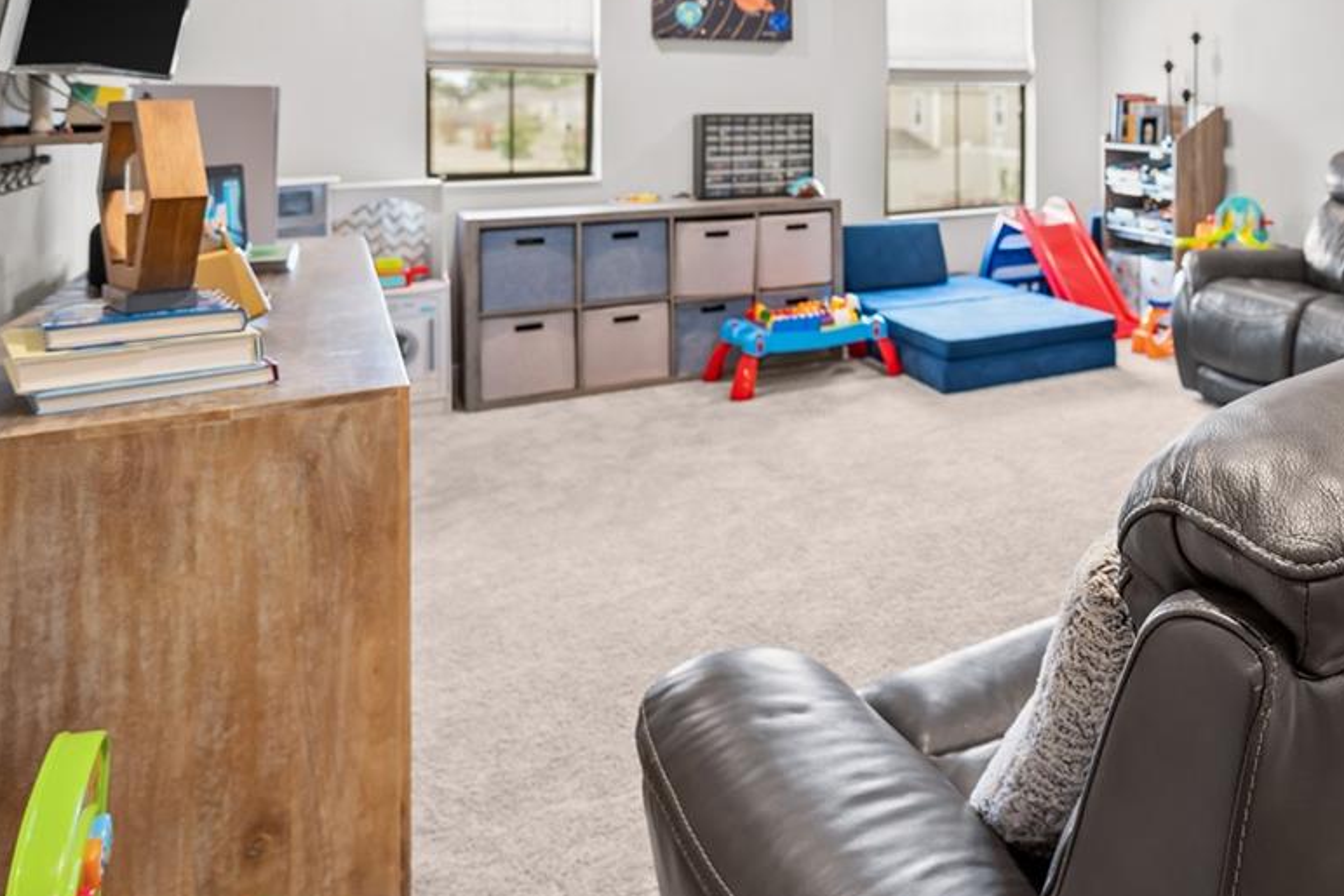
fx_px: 1083
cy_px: 207
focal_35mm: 29
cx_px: 1243
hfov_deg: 54.3
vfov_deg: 43.3
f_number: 4
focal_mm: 14
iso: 100
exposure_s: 1/2.5
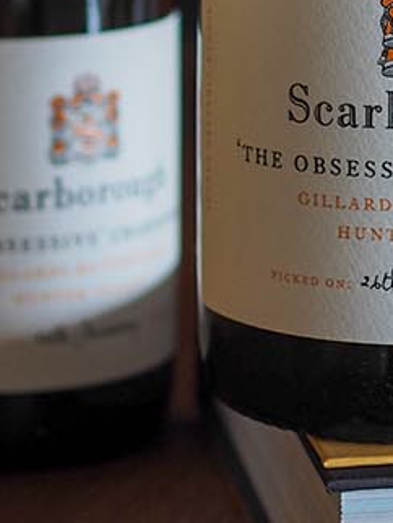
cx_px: 317
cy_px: -227
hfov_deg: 7.2
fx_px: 3129
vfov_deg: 9.3
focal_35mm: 207
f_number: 2.2
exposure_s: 1/30
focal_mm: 25
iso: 200
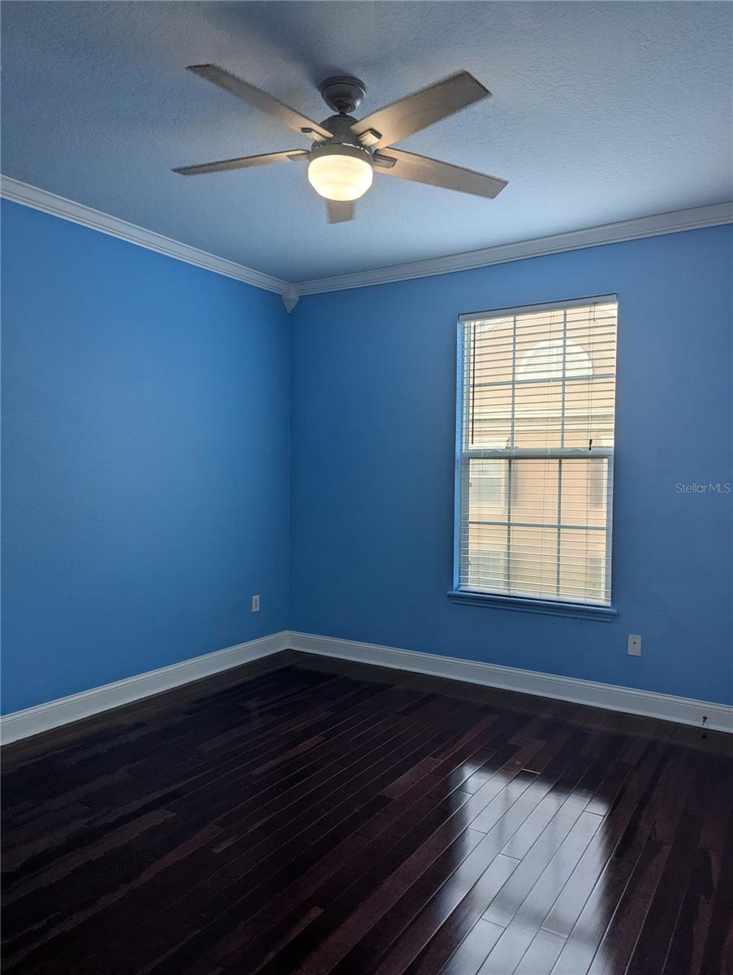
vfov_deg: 71.5
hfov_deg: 56.9
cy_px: 488
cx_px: 366
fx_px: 676
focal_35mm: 24
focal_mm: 6.81
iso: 72
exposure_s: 1/120
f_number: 1.85
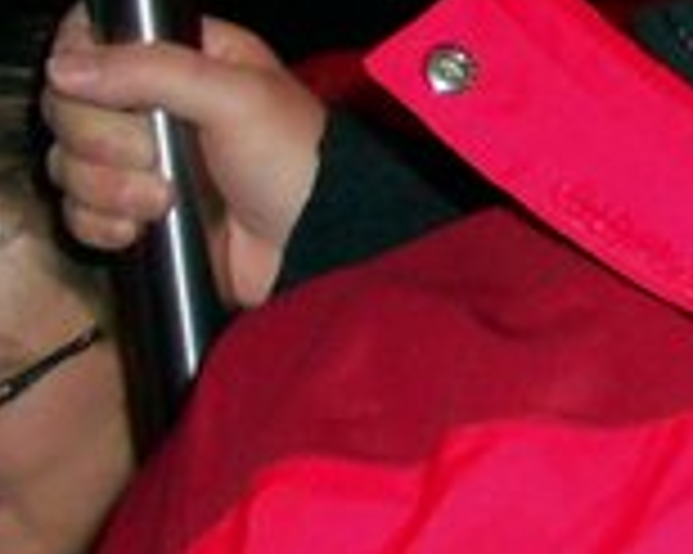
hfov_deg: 11.2
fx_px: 3013
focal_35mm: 147
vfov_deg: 10.5
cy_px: 77
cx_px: 1606
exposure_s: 1/25
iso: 200
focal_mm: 5.3
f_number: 3.4
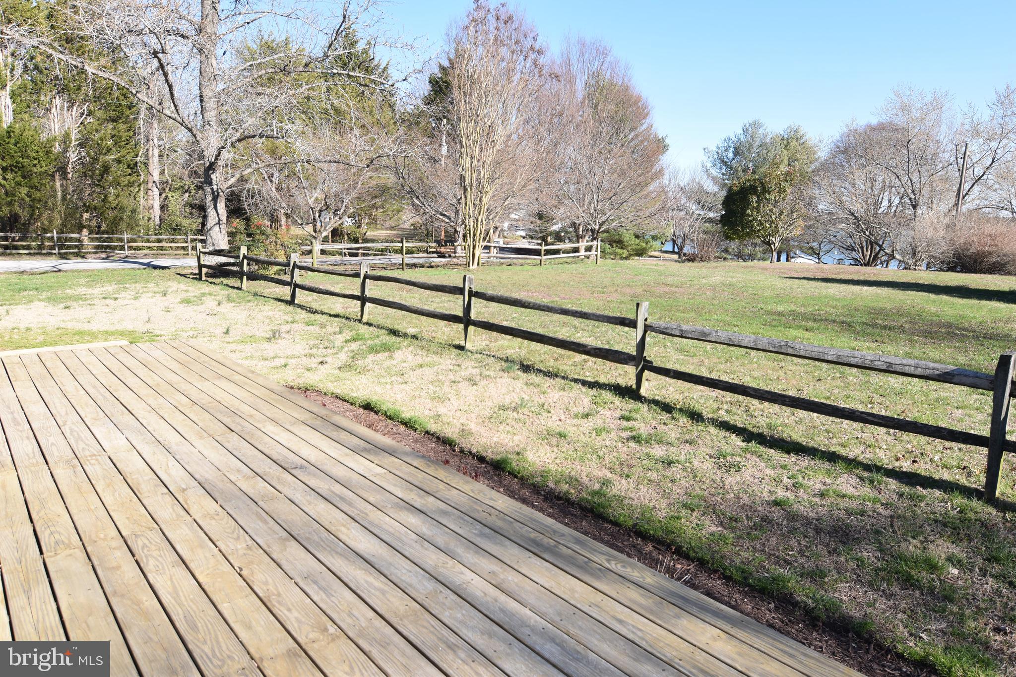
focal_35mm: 24
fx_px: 677
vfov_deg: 53.1
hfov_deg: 73.7
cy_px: 338
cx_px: 508
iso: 100
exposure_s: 1/200
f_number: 7.1
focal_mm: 16
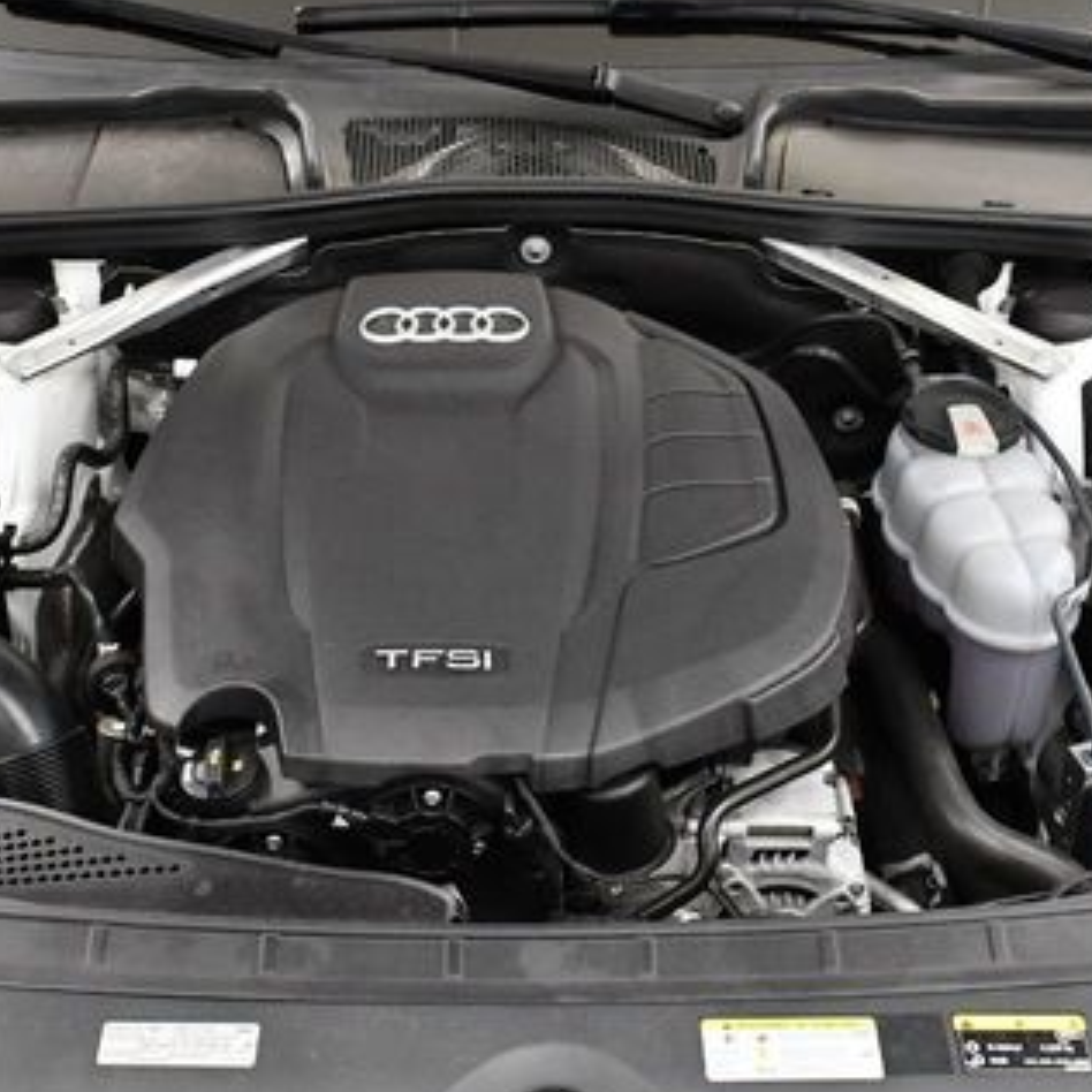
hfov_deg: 27.7
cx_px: 532
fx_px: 2213
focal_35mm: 62
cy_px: 610
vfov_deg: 27.7
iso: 1600
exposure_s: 1/125
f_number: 3.5
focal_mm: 18
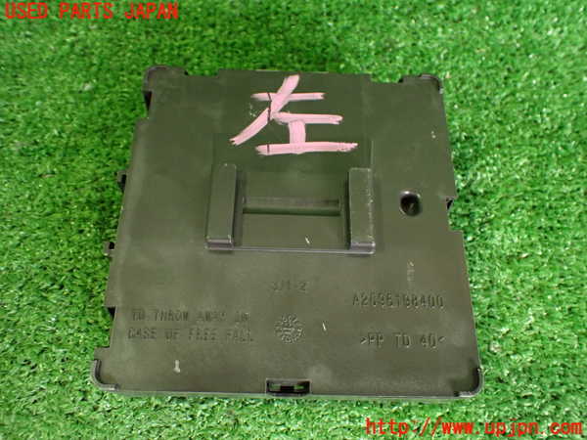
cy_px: 220
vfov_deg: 46.8
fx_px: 509
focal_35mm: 30
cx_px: 294
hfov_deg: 60.0
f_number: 2.3
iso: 800
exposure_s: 1/40
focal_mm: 5.4
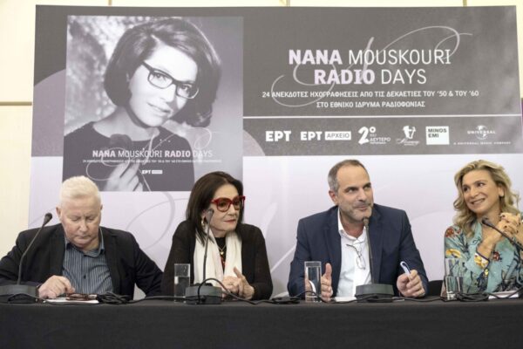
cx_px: 262
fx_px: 639
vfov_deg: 30.5
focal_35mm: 44
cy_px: 174
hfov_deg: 44.5
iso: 2000
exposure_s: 1/250
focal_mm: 29.2
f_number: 2.8
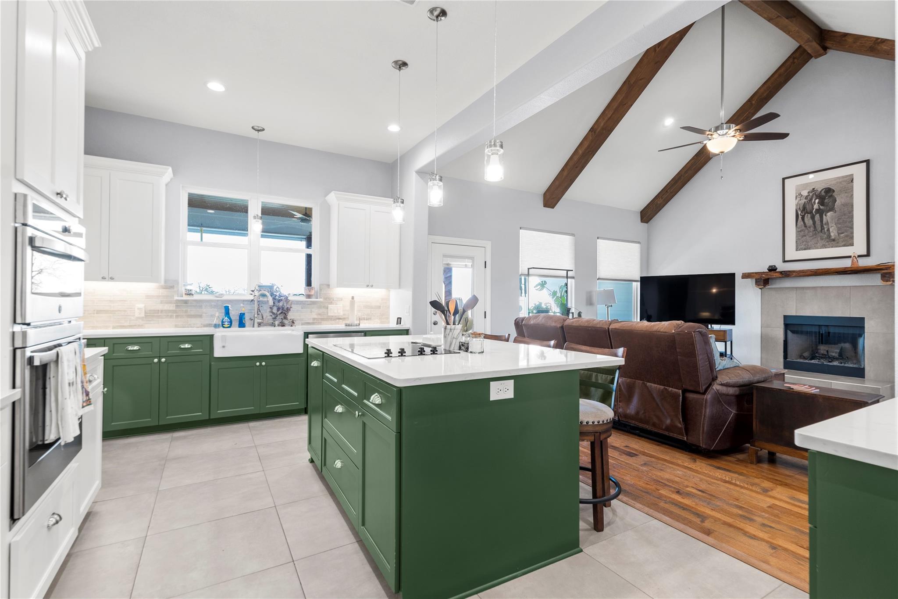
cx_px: 449
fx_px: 399
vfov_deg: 73.7
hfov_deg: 96.7
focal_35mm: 16
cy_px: 300
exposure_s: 1/4
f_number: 8
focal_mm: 16
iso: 250
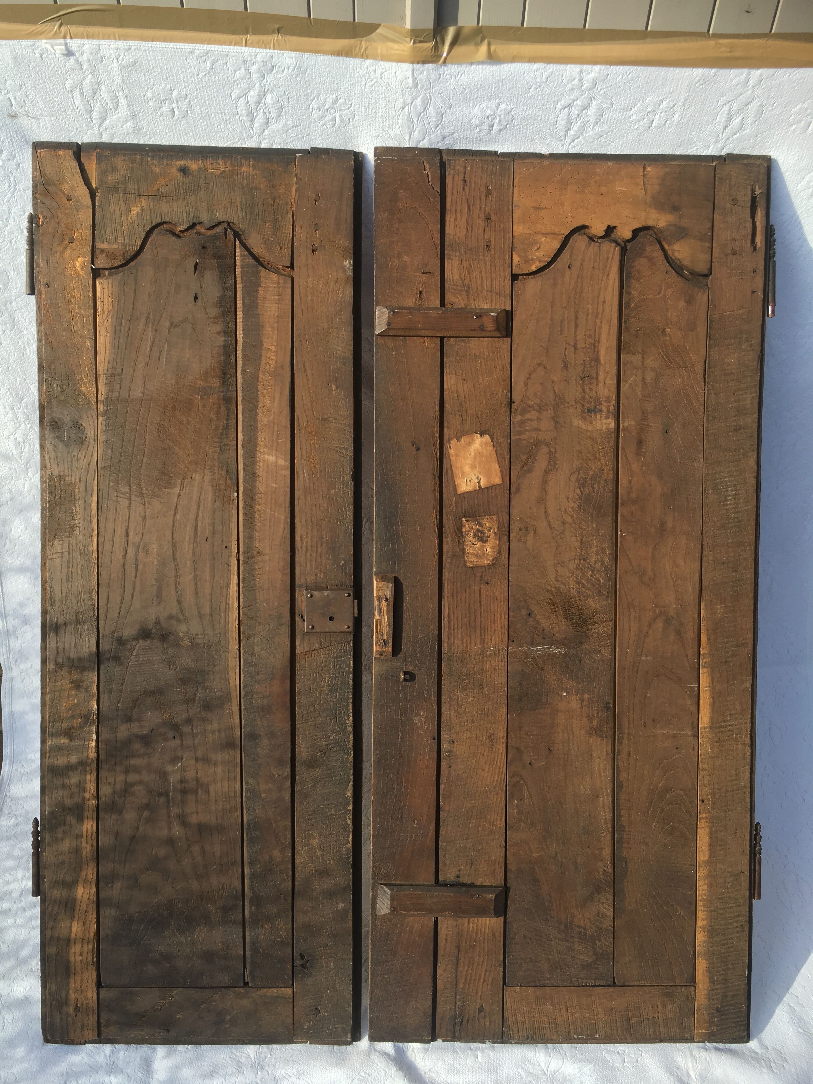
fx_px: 908
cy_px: 542
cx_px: 406
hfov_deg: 48.2
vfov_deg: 61.7
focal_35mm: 29
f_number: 2.2
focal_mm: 4.15
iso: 25
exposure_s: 1/591
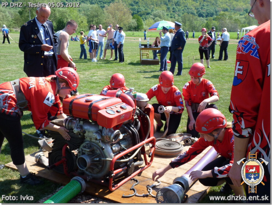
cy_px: 102
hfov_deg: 43.8
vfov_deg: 33.6
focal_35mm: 43
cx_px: 136
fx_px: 338
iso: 100
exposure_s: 1/500
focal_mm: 7.6
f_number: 3
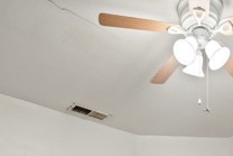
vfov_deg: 24.6
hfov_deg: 43.2
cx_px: 188
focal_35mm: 43
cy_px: 231
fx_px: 278
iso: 3200
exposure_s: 1/20
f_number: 9
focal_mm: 14
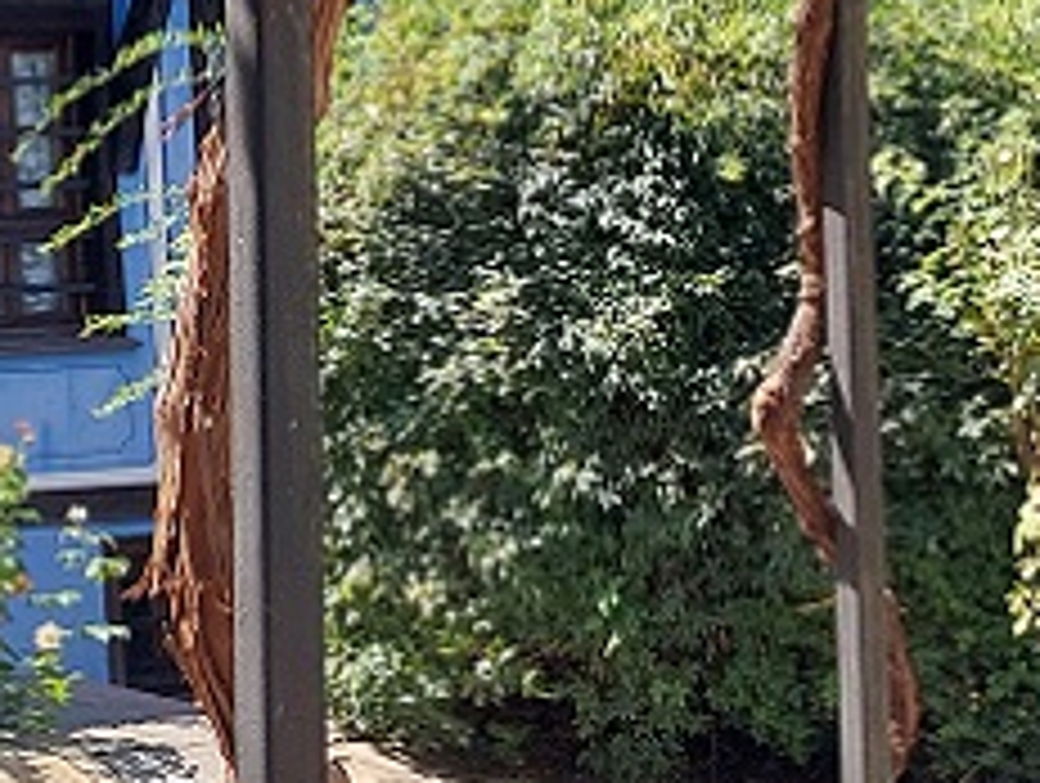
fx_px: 3430
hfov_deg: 14.8
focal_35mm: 114
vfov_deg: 12.7
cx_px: -912
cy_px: -173
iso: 25
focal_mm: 5.23
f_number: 1.8
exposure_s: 1/409
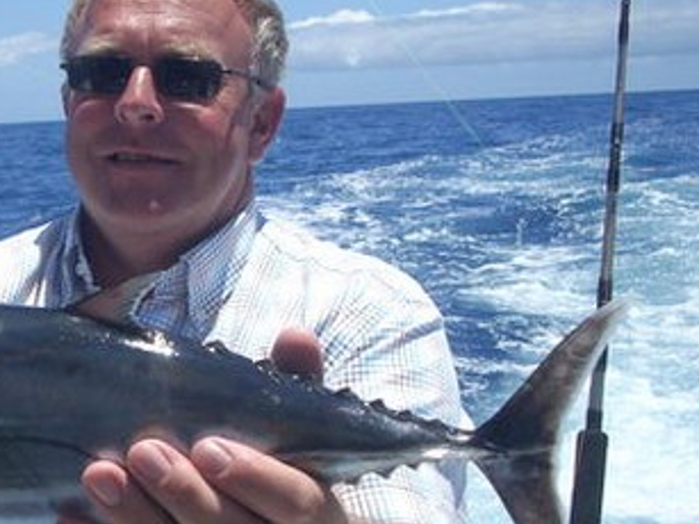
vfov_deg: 19.4
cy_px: 260
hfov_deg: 24.9
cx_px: 66
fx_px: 1534
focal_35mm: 76
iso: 64
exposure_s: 1/338
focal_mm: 6.2
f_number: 5.6
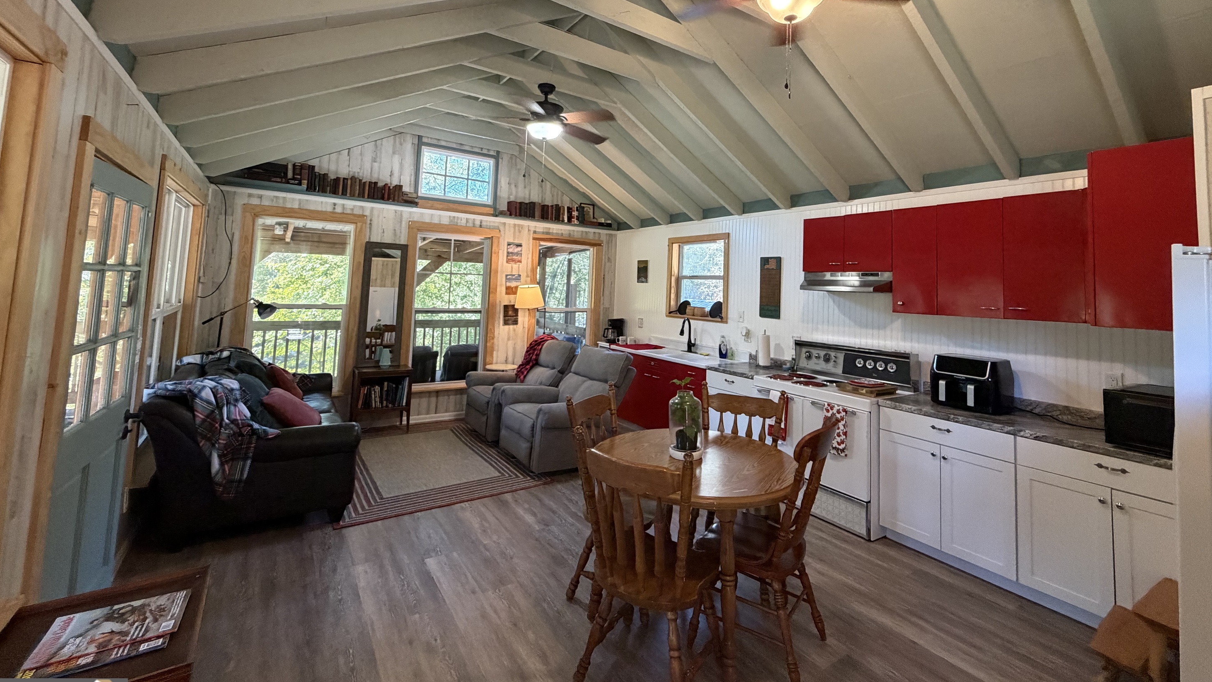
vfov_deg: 65.9
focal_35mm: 16
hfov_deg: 99.4
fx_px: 514
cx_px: 621
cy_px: 249
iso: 400
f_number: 2.2
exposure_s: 1/60
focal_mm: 2.22
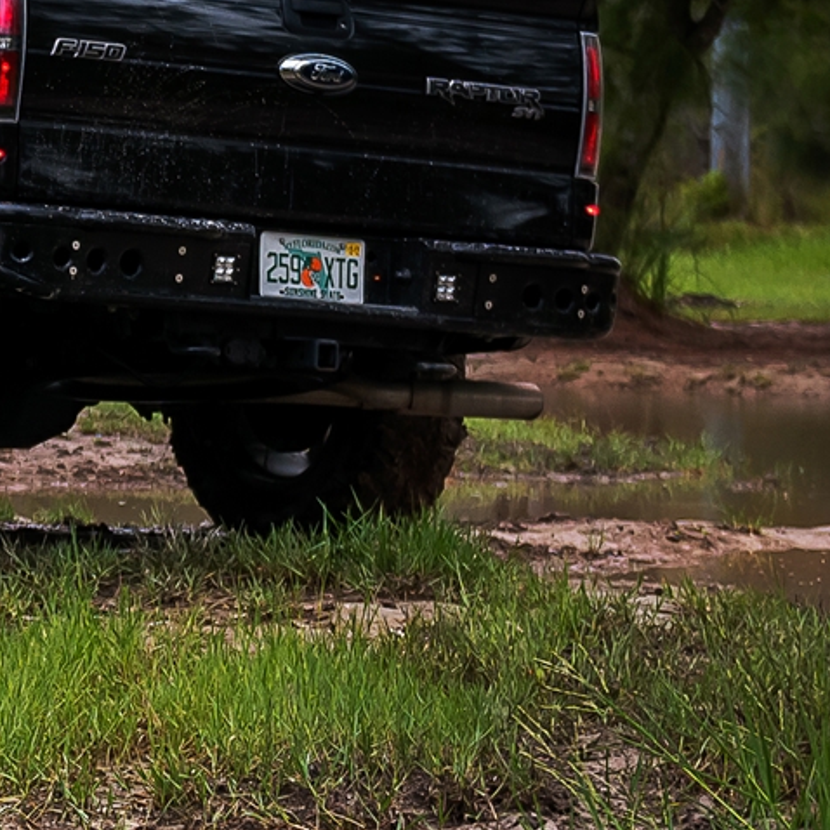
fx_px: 4991
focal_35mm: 184
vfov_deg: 9.5
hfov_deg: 9.0
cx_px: -748
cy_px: 267
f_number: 2.8
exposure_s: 1/500
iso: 200
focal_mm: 36
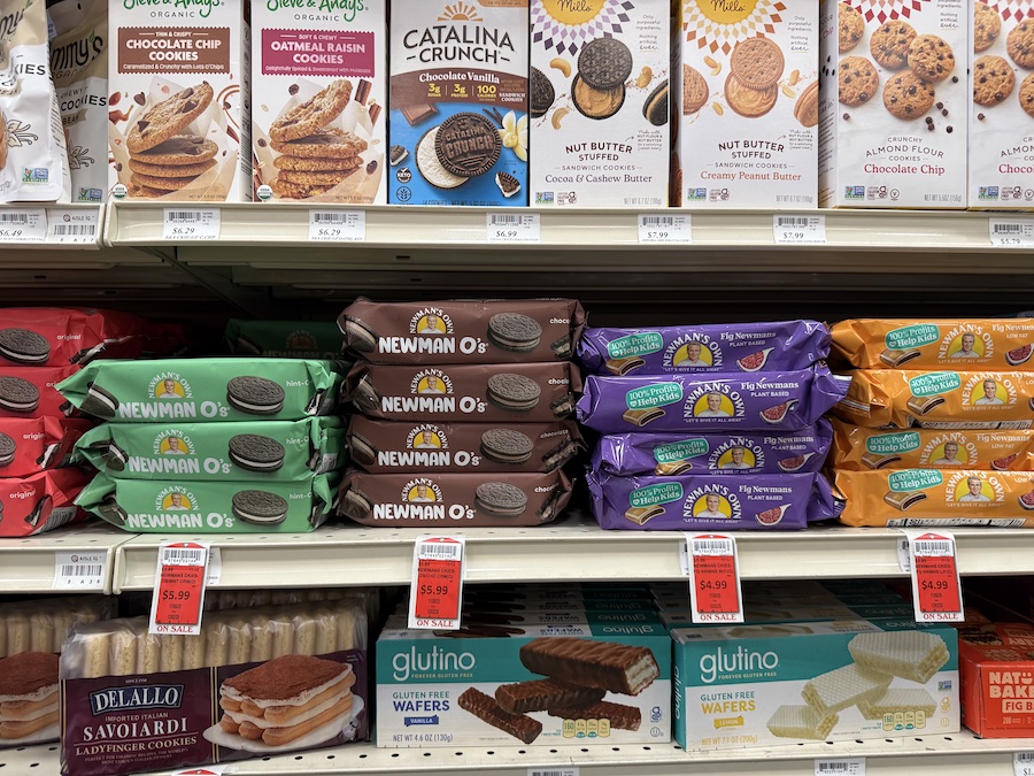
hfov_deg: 71.6
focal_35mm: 24
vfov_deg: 56.8
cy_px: 388
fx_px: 717
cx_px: 517
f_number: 1.78
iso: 200
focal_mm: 6.76
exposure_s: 1/120
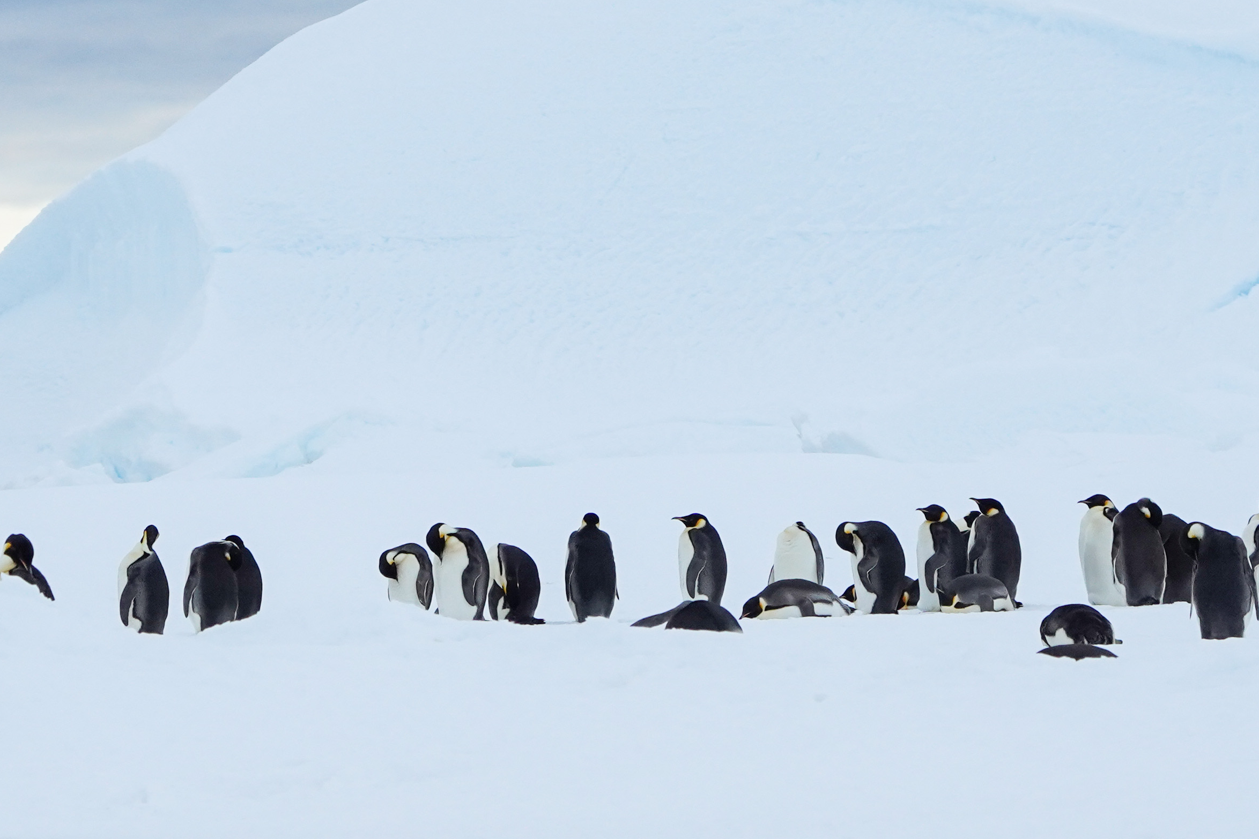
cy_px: 353
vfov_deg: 2.7
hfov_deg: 4.0
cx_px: 513
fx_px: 17872
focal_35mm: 511
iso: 2000
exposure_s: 1/1600
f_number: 9
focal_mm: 200
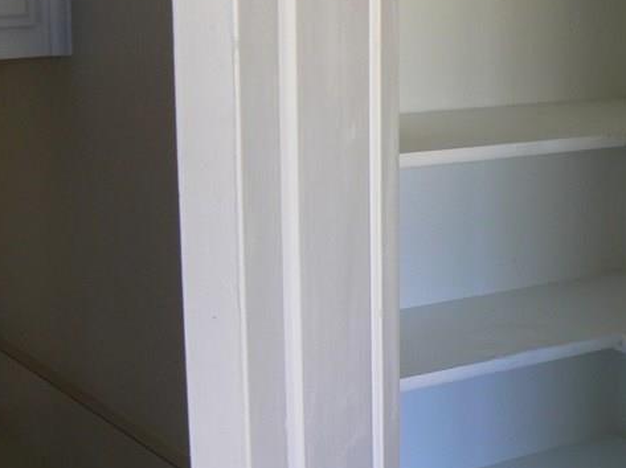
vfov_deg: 18.8
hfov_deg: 24.5
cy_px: 319
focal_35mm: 78
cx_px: 537
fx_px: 1409
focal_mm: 6
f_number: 2.8
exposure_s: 1/30
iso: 100
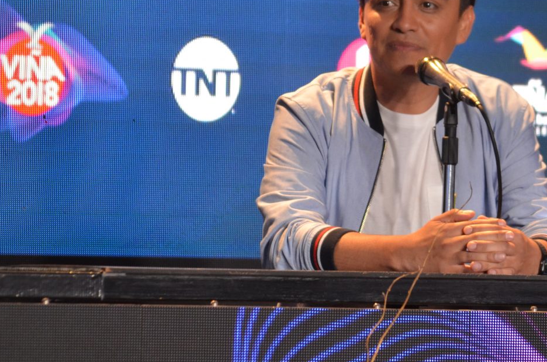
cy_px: 89
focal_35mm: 302
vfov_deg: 4.5
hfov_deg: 6.8
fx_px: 4579
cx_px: 393
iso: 800
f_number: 4.5
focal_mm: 92
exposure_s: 1/60
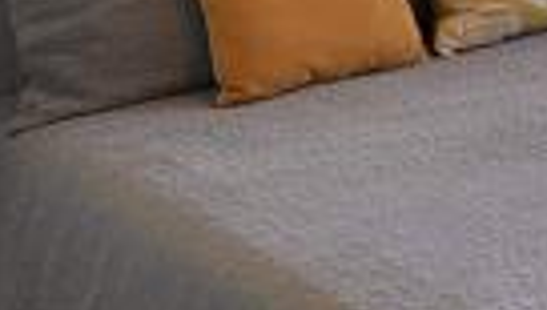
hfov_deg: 15.1
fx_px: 1787
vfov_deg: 9.3
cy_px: -286
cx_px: 981
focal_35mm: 123
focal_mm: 6.86
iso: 160
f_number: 1.78
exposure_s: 1/120
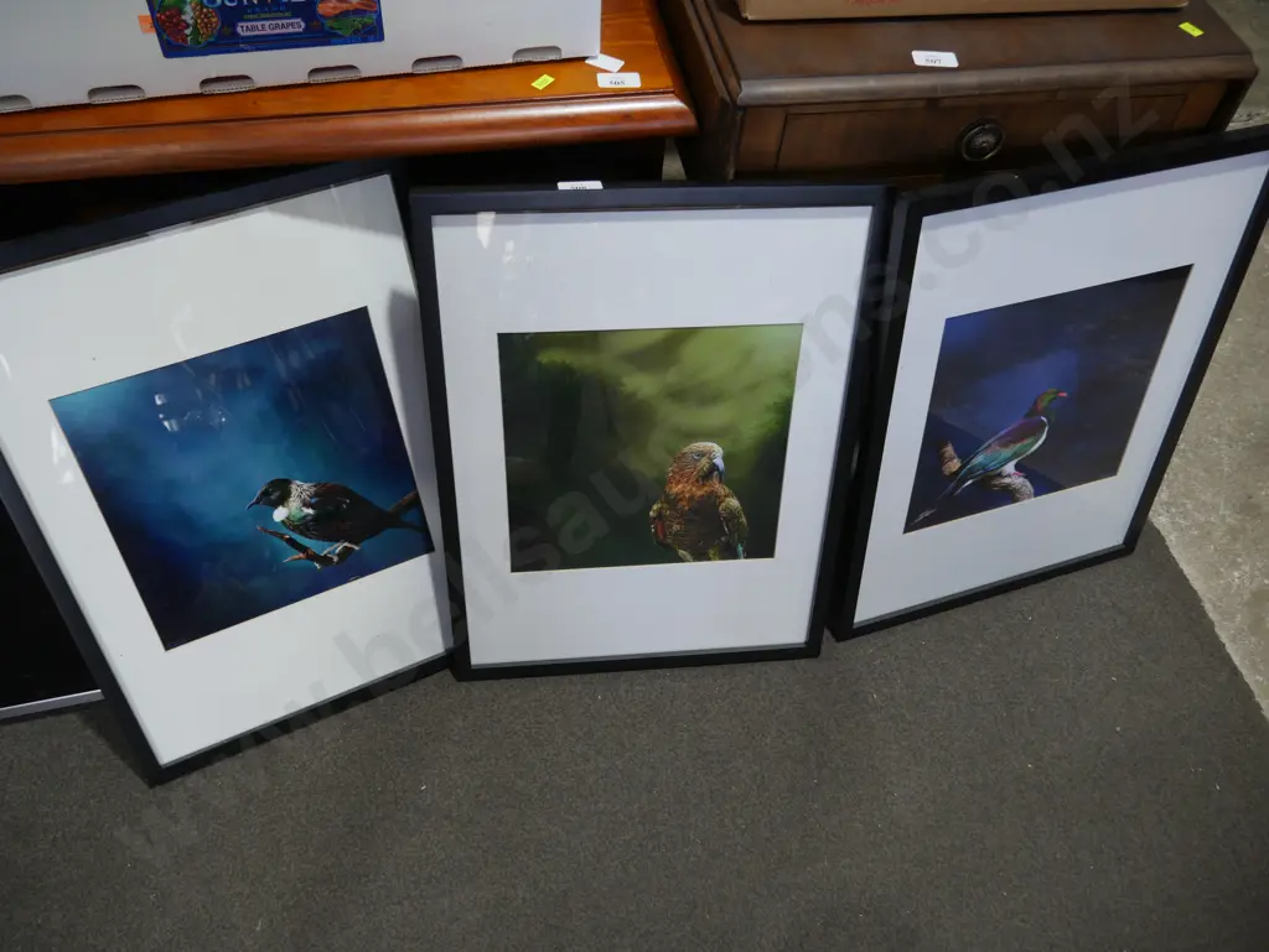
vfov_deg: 49.8
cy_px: 476
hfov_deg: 63.4
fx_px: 1027
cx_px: 634
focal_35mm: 28
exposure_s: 1/100
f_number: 3.5
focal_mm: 14
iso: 200
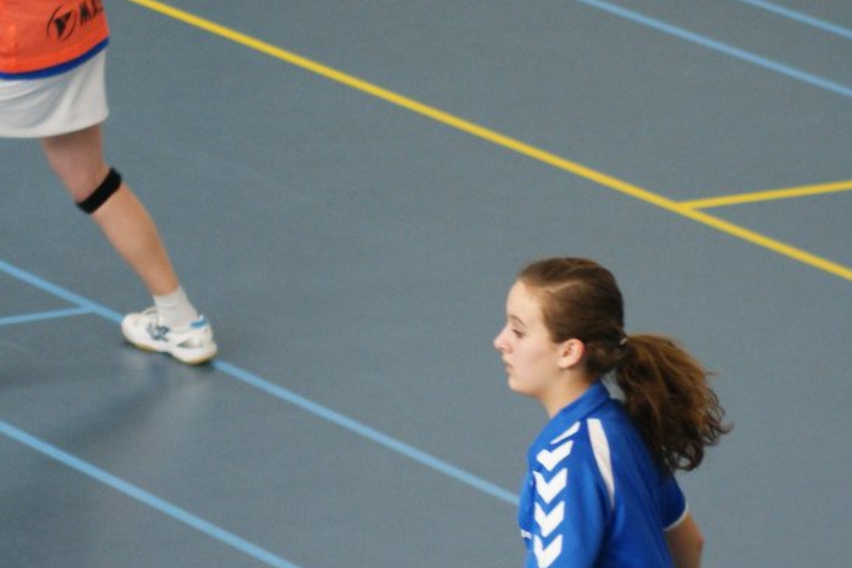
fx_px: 4946
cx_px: 8
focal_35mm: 209
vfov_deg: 6.6
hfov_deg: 9.8
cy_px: 158
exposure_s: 1/160
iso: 400
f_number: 3.2
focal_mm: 70
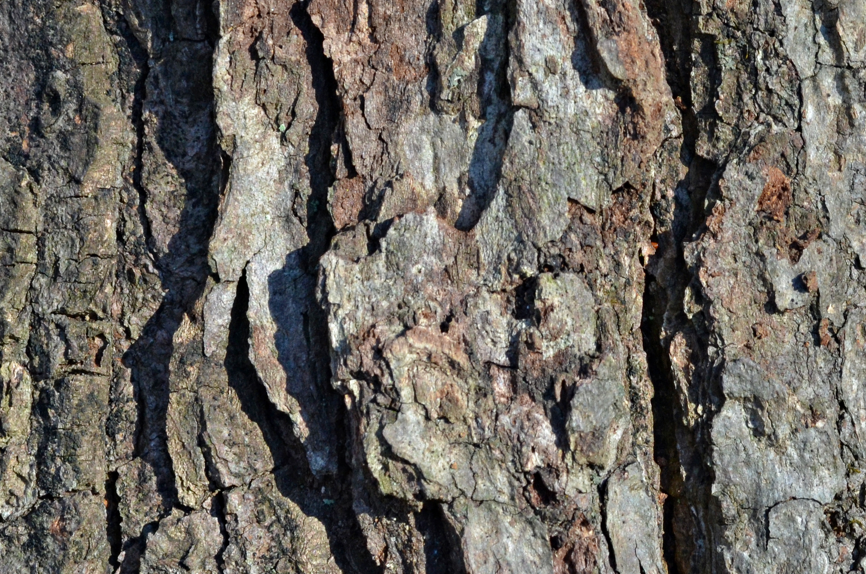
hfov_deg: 9.2
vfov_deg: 6.1
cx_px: 838
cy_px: 33
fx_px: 5354
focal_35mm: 223
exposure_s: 1/125
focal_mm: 70
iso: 560
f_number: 11
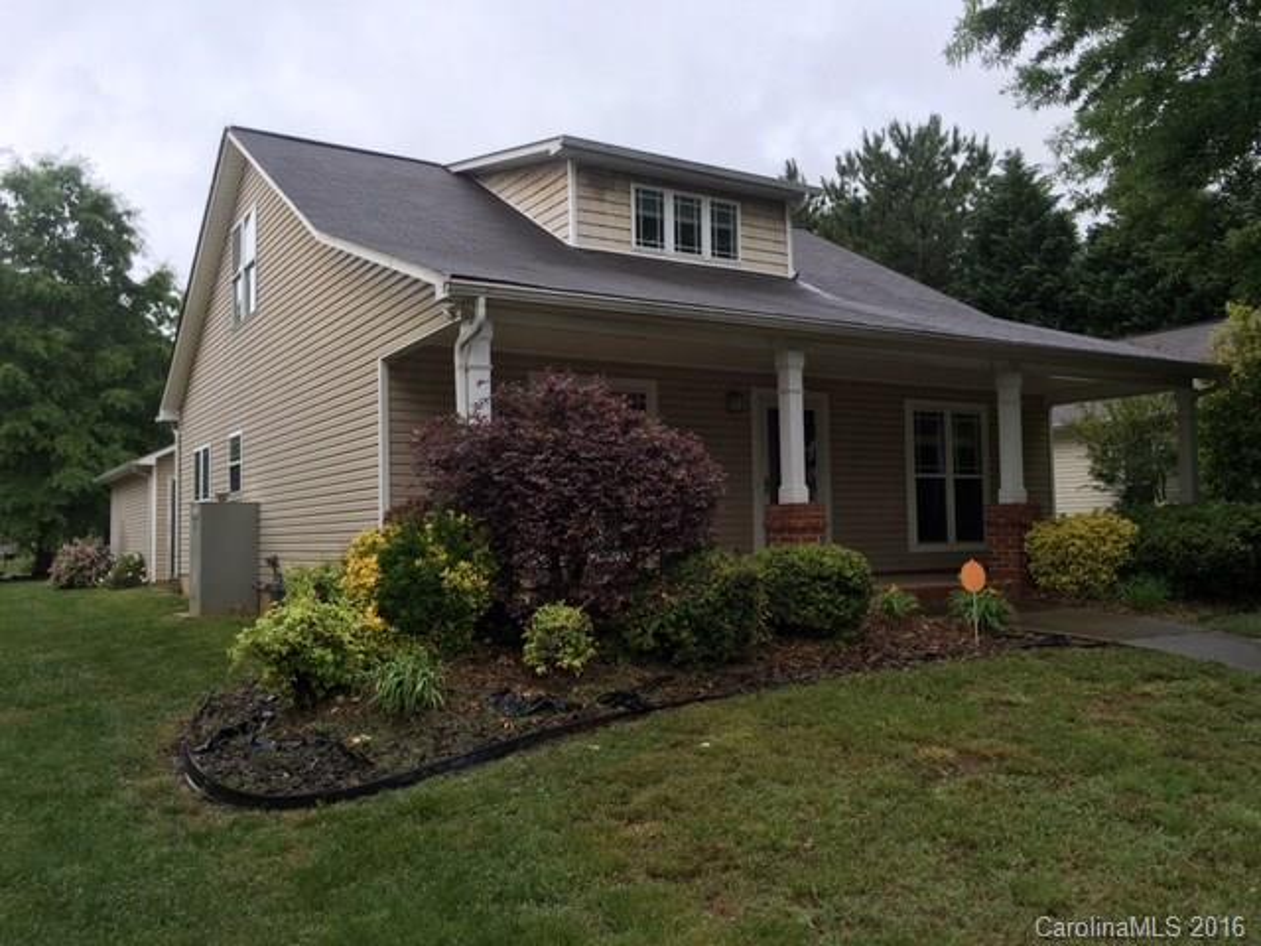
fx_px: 1056
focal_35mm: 29
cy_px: 473
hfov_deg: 61.7
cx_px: 630
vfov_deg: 48.2
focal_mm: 4.15
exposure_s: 1/405
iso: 25
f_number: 2.2
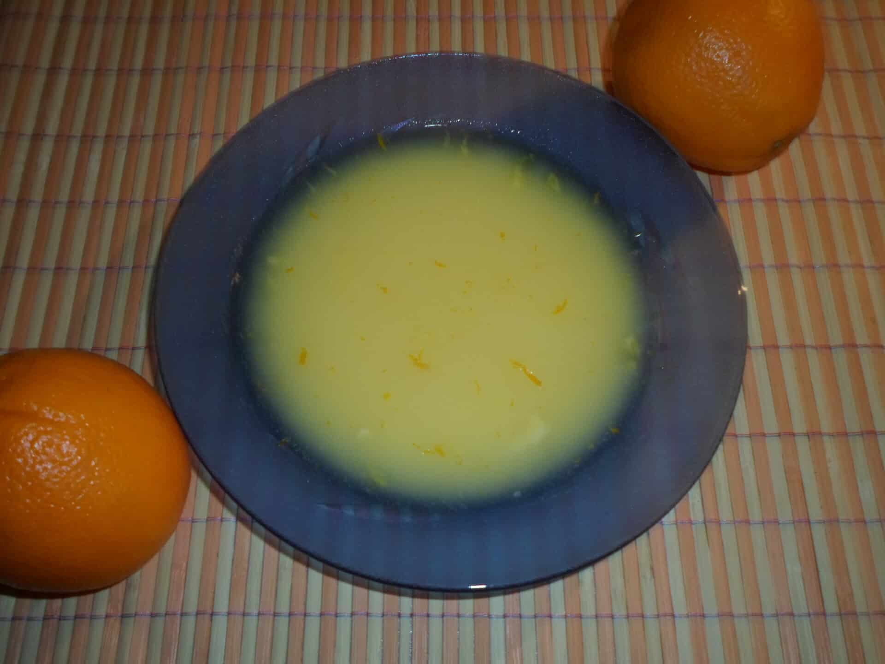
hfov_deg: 60.0
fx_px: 767
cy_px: 332
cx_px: 442
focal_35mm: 30
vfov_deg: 46.8
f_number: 10
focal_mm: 5.5
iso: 100
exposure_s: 1
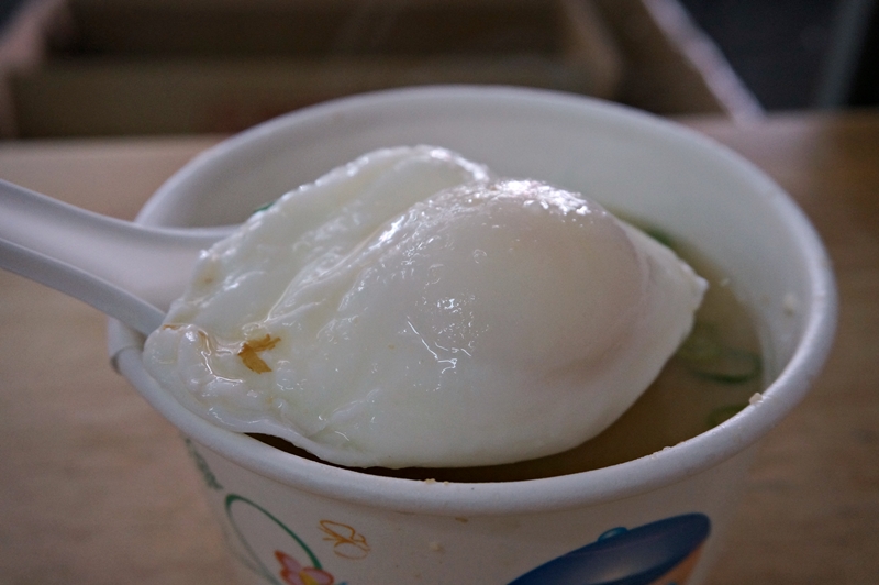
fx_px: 951
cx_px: 440
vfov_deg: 34.2
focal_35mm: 39
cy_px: 292
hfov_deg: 49.6
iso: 1000
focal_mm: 26
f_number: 6.3
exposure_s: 1/60
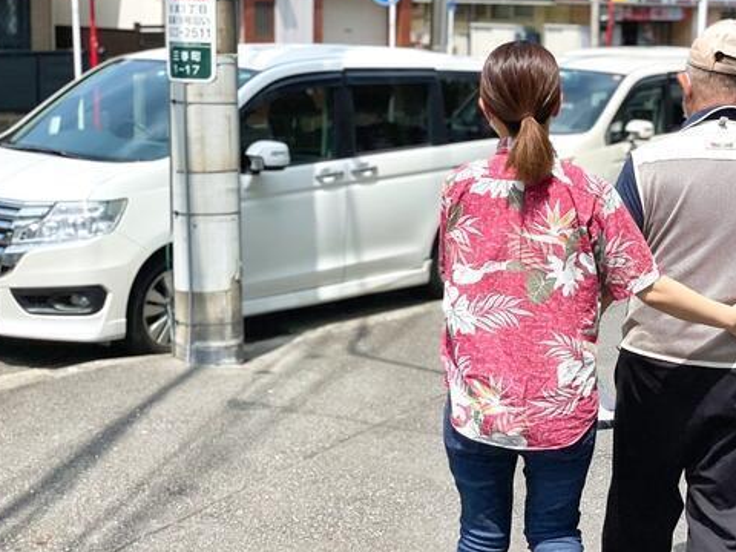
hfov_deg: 29.7
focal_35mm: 65
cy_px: 248
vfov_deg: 22.6
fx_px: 1382
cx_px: 440
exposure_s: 1/2519
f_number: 2
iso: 25
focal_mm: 6
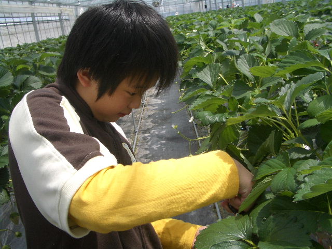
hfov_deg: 52.6
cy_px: 124
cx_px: 166
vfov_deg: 40.7
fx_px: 336
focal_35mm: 35
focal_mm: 5.8
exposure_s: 1/250
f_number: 4.3
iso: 50
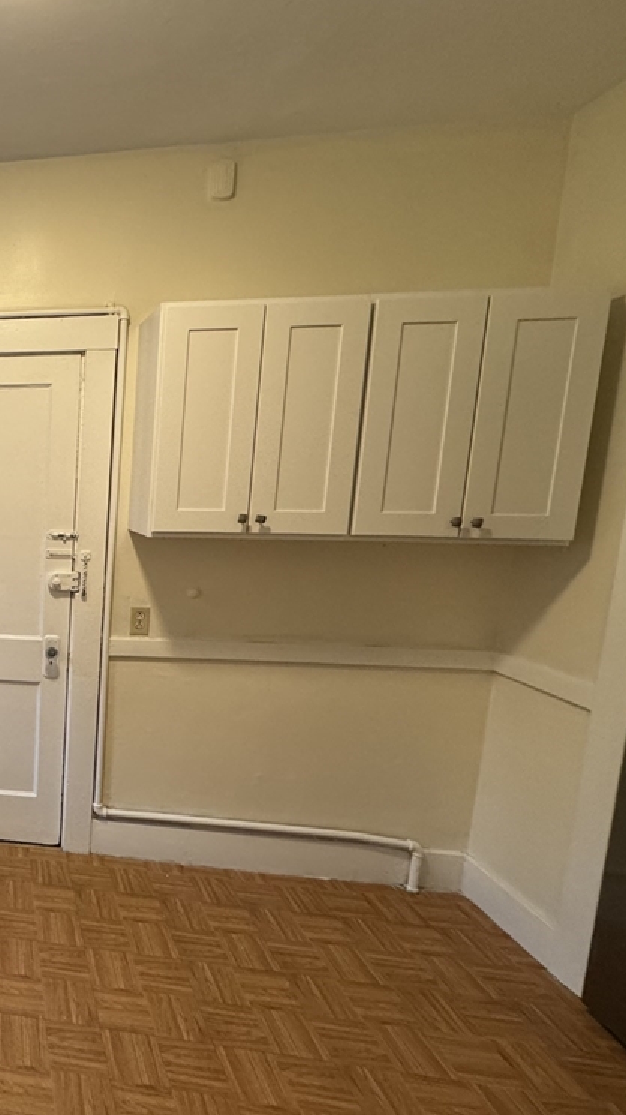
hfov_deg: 39.3
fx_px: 620
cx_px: -120
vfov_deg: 83.9
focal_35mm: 21
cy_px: 556
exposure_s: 1/120
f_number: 2.2
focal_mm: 2.22
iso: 250
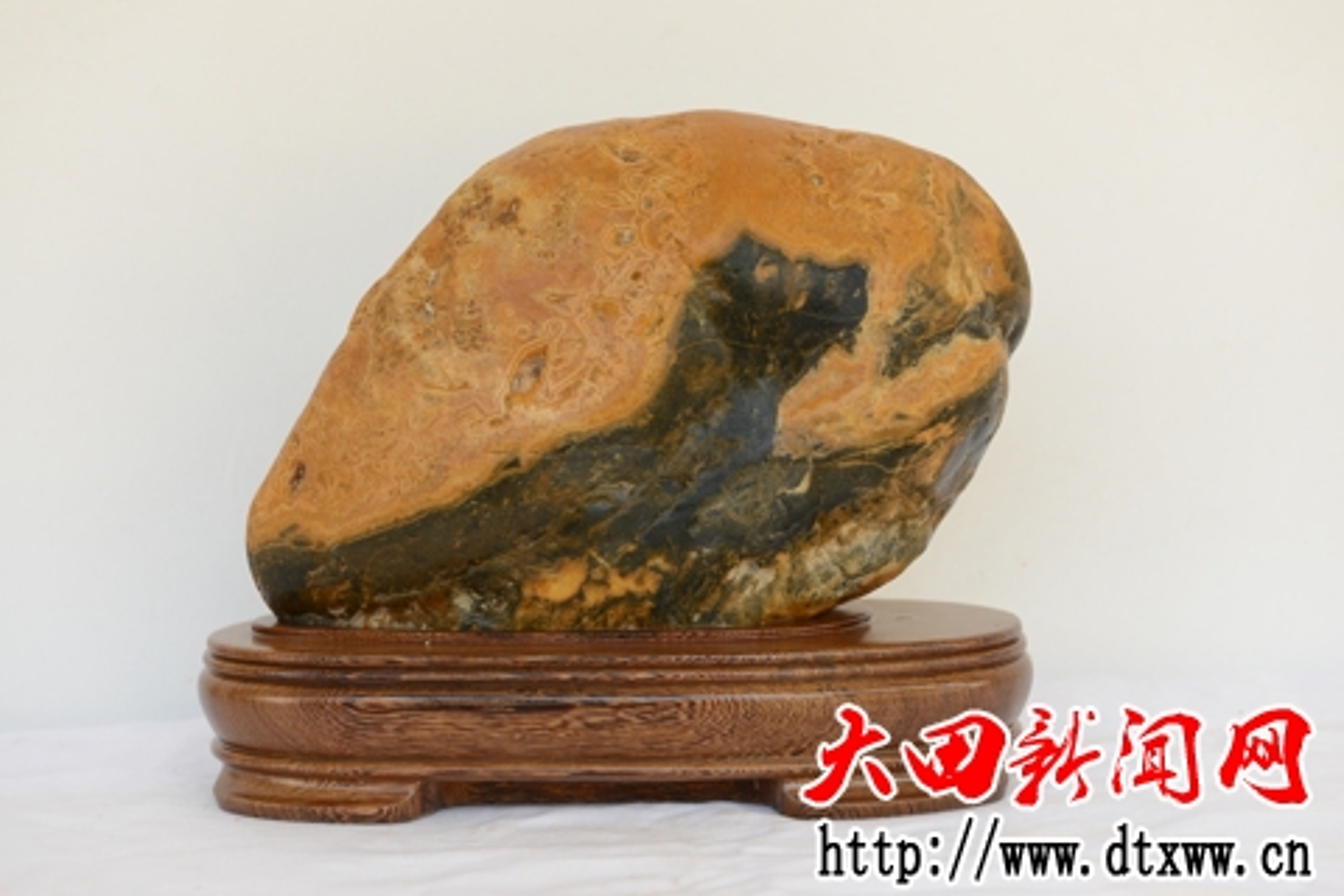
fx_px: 2613
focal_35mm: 70
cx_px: 672
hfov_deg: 28.8
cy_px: 448
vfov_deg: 19.5
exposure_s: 1/60
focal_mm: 70
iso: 200
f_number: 7.1
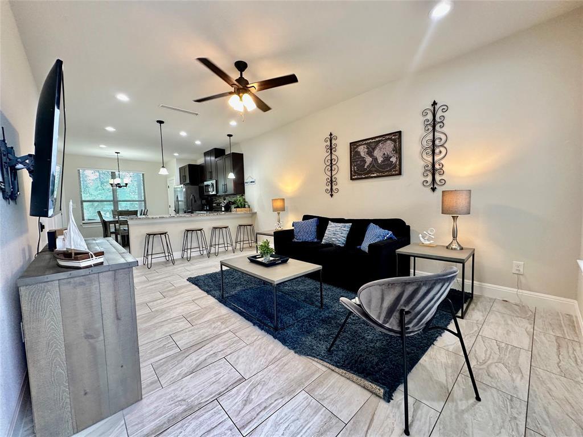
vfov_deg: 85.7
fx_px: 236
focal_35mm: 14
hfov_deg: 102.1
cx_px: 292
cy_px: 218
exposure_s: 1/120
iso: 250
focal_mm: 2.22
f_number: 2.2
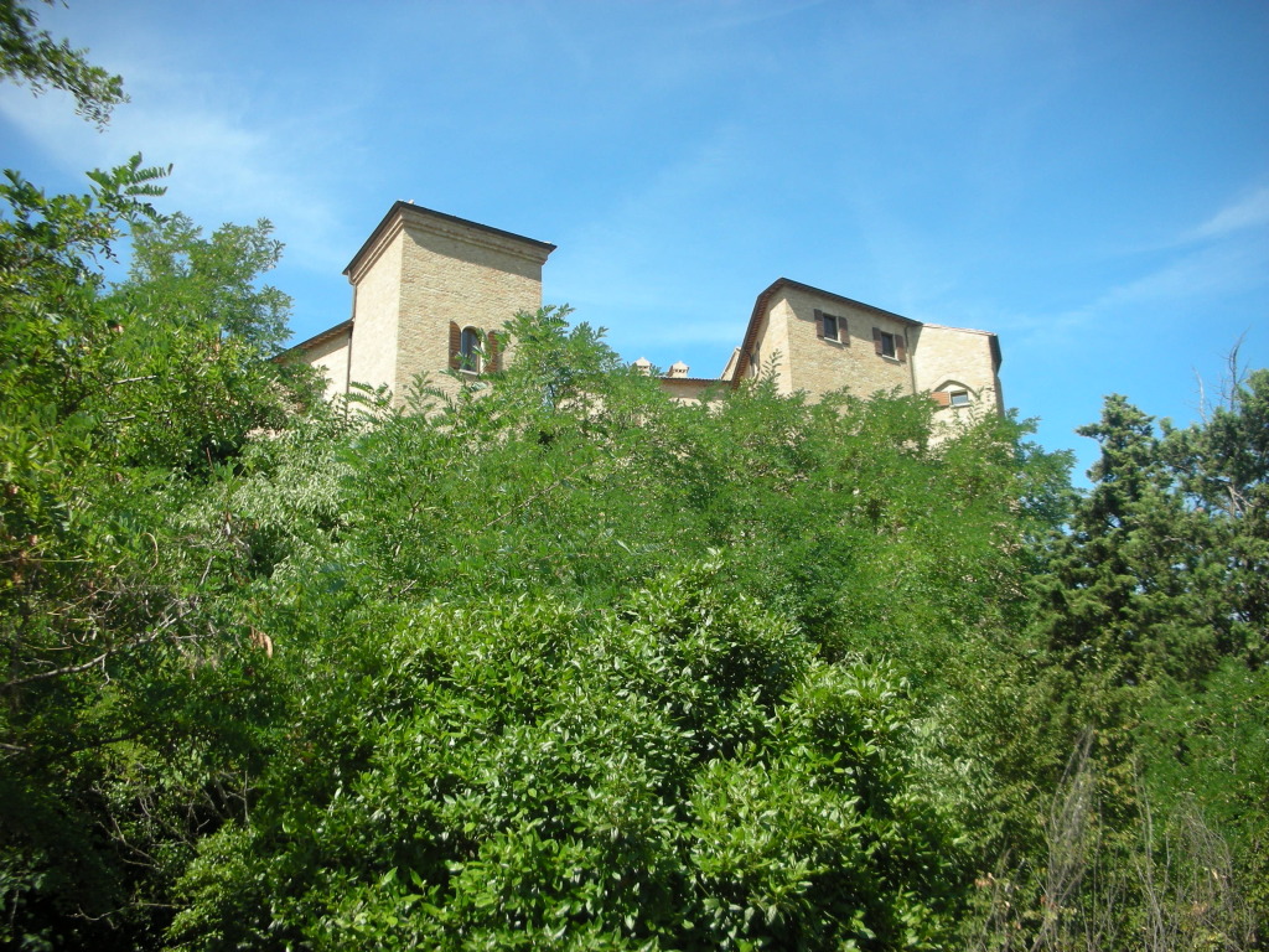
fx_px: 1283
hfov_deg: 52.6
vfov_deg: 40.7
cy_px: 476
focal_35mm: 35
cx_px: 634
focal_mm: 5.8
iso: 50
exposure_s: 1/342
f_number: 3
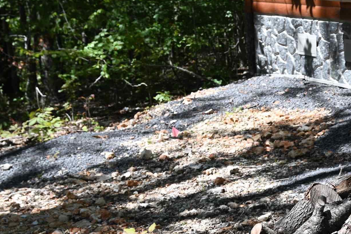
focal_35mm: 83
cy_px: 259
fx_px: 809
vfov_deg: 16.0
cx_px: 408
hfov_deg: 22.7
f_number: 5.6
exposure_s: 1/250
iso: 110
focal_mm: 33
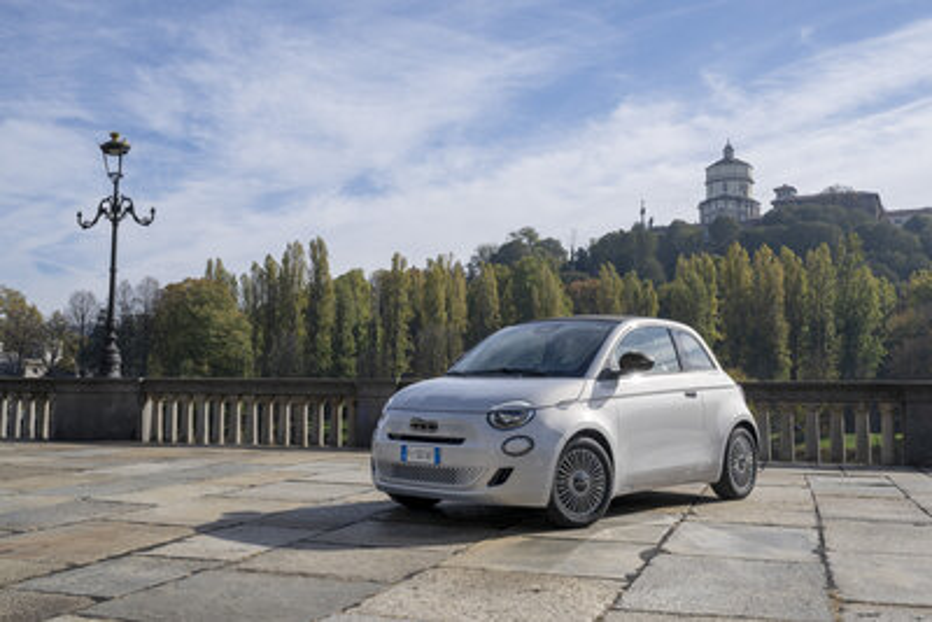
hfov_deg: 51.9
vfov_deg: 36.0
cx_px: 466
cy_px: 311
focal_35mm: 37
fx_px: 958
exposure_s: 1/400
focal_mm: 37
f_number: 11
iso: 200
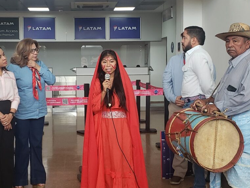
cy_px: 90
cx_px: 100
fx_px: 253
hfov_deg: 52.3
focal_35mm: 35
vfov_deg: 40.7
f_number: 2.4
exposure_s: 1/60
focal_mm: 4.3
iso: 64
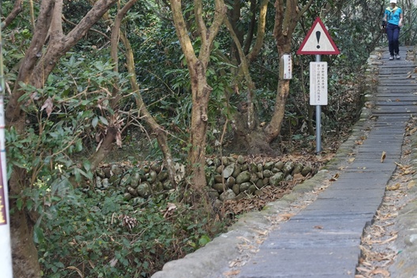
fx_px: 1124
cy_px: 50
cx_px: 355
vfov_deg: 14.0
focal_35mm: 97
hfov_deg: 20.7
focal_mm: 49.5
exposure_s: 1/125
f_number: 4
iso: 640
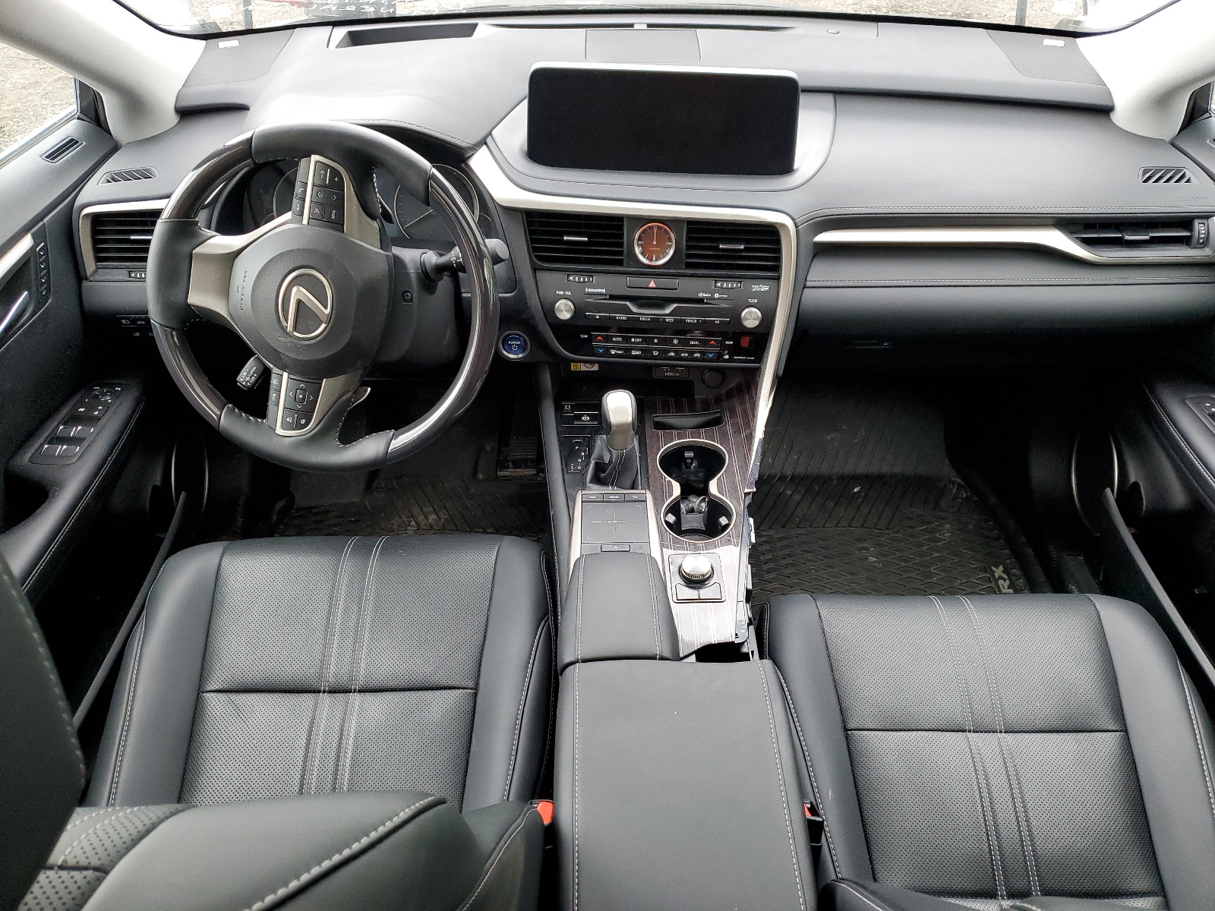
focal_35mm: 26
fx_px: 913
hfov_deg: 67.3
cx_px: 608
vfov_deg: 53.1
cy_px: 456
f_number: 1.5
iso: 101
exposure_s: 1/60.2
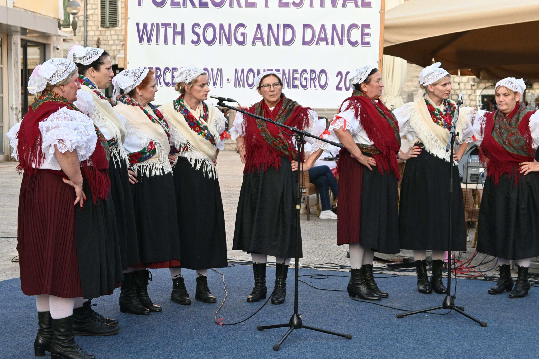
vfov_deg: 18.9
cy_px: 180
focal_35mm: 72
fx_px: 1078
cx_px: 270
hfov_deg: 28.1
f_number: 6
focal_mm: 48
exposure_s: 1/125
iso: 500
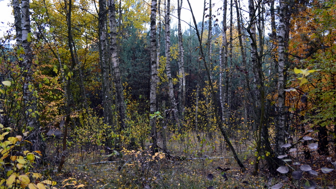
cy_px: 104
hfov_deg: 49.4
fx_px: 365
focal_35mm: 41
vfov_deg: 29.0
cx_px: 168
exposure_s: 1/60
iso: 800
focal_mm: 26
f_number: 7.1
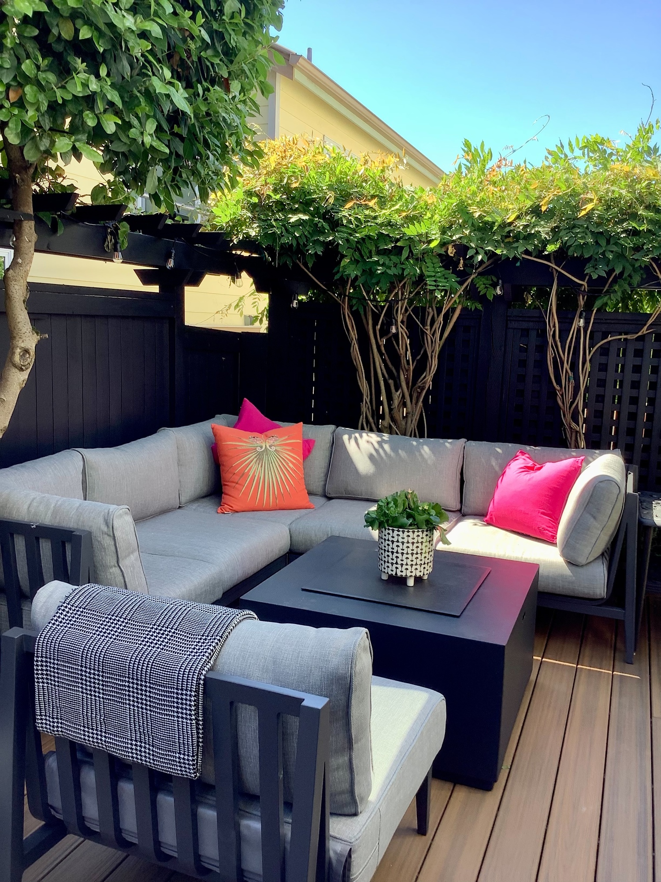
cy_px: 441
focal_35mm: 31
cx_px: 330
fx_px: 789
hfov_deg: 45.4
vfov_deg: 58.4
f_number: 2.4
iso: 32
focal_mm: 3.3
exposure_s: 1/120
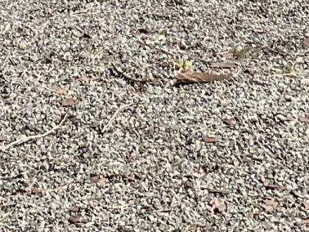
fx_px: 1983
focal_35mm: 222
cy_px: -297
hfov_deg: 8.9
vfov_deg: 6.4
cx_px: 147
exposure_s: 1/972
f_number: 1.8
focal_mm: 3.99
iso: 32
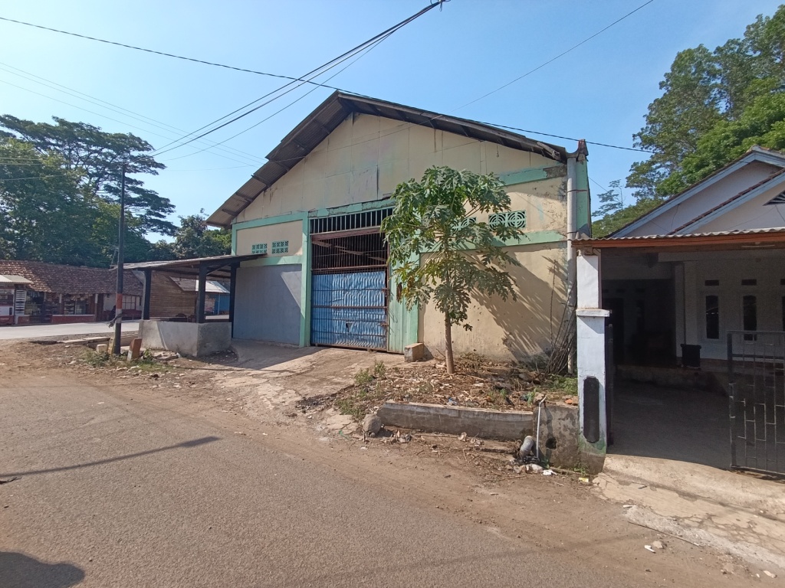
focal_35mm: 16
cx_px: 392
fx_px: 363
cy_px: 294
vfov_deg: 78.1
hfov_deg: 94.5
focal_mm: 1.65
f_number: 2.2
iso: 50
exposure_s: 1/1004
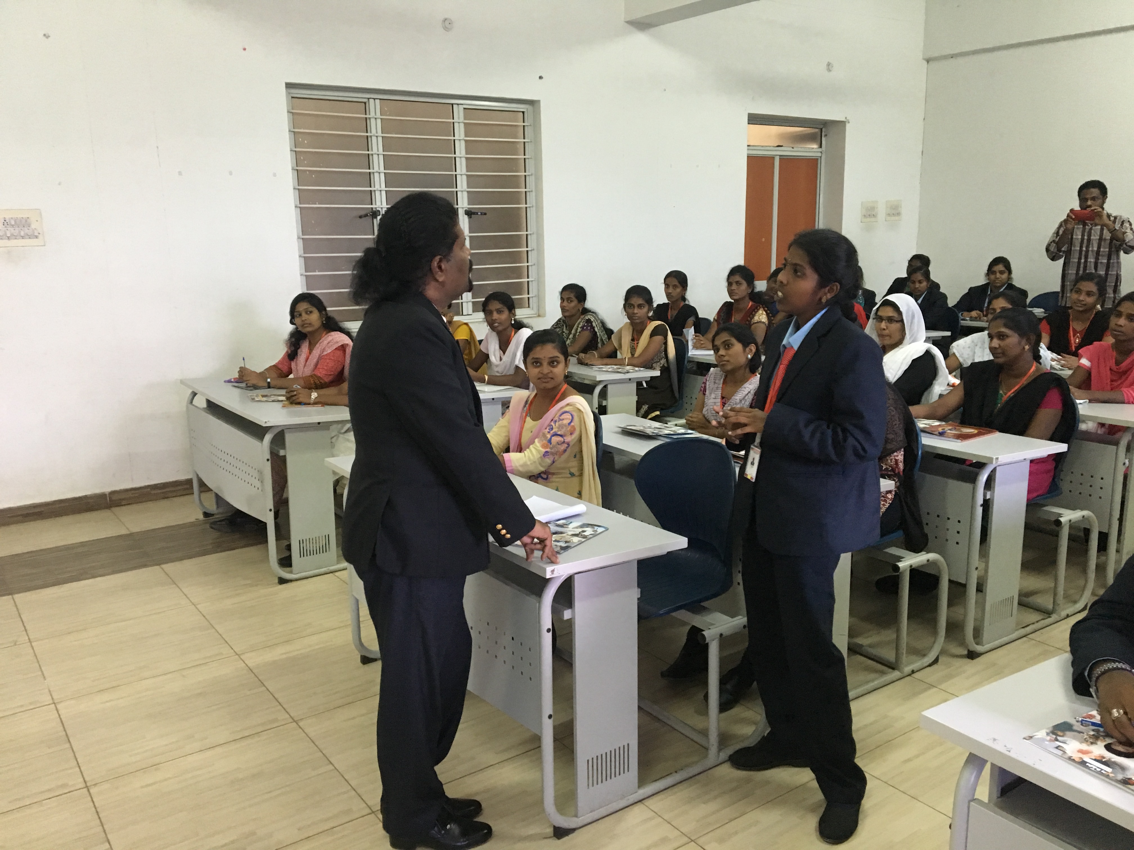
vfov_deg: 48.2
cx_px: 567
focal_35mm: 29
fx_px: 950
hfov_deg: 61.7
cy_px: 425
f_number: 2.2
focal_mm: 4.15
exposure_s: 1/20
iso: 200
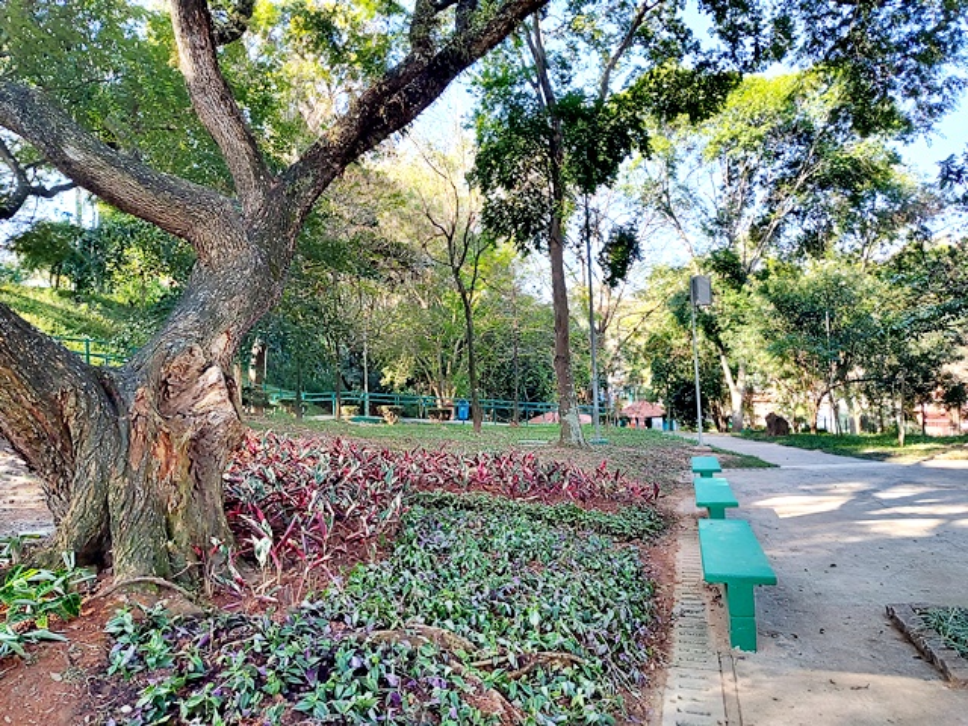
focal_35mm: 23
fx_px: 643
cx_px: 484
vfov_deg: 58.9
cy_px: 363
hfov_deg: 73.9
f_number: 1.8
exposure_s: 1/193
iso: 100
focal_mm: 5.56
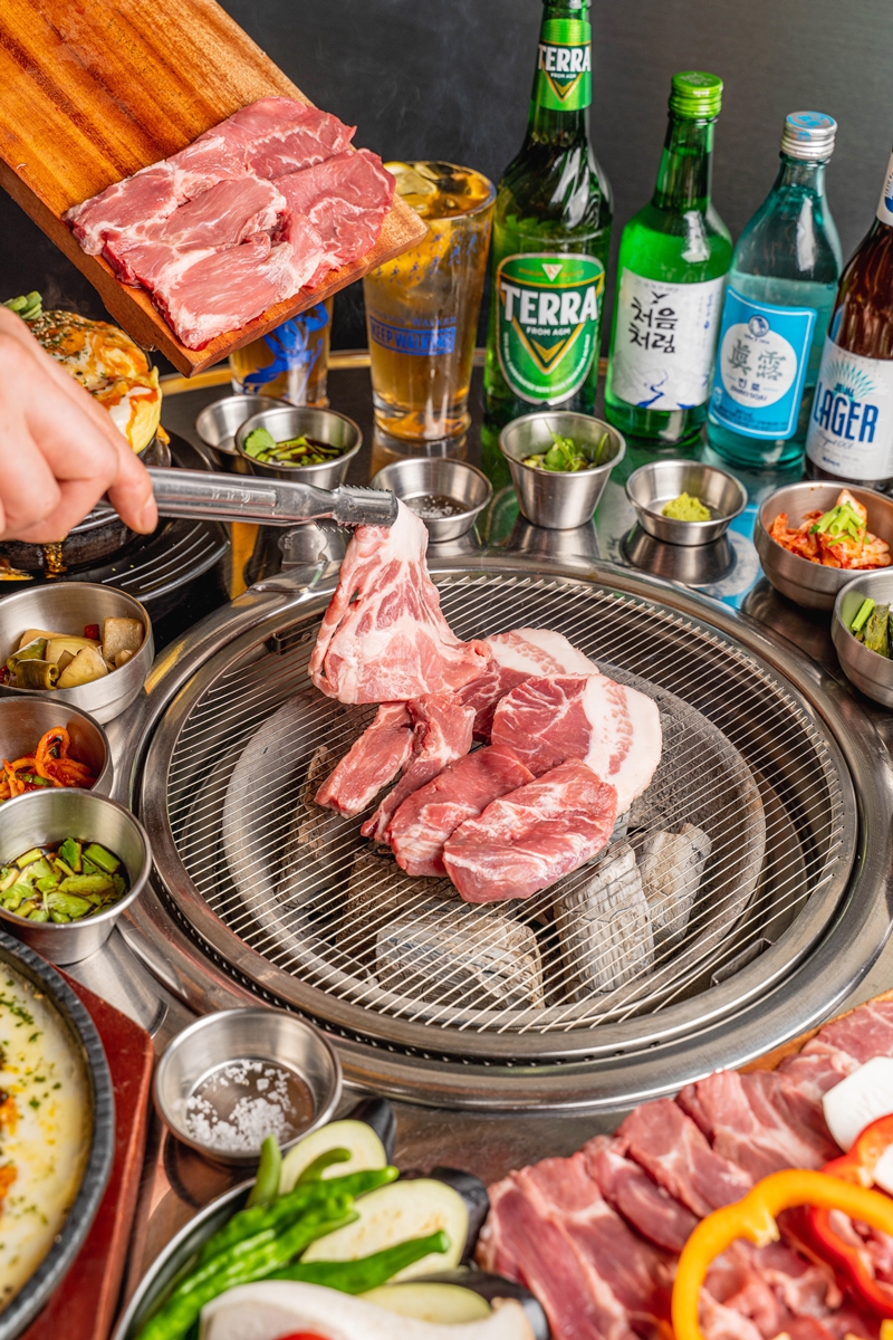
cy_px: 670
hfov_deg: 29.9
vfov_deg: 43.6
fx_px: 1674
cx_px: 446
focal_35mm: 45
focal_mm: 45
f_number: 5.6
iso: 100
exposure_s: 1/125
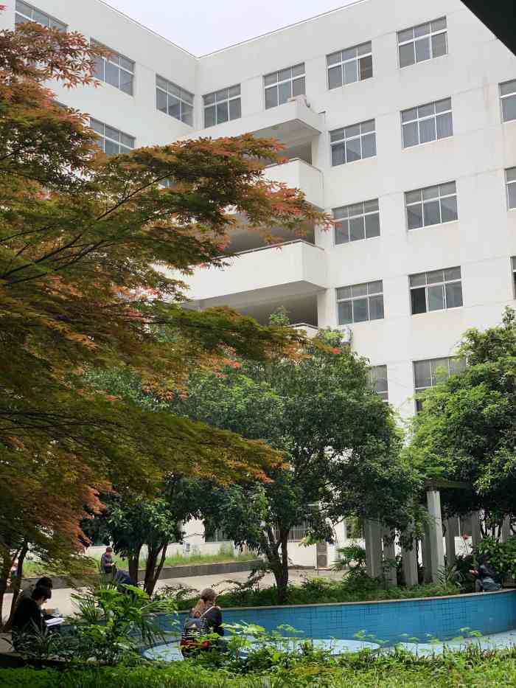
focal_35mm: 52
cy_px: 344
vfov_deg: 36.8
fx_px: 1033
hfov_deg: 28.0
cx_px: 258
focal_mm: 6
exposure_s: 1/139
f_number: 2.4
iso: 16
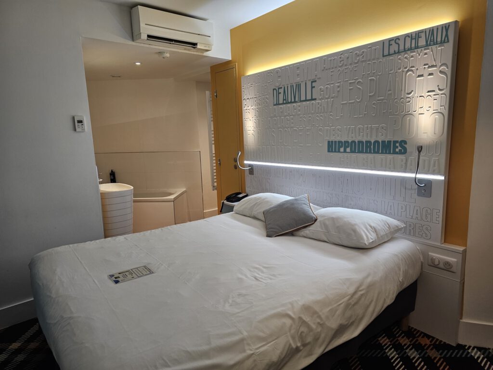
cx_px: 246
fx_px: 328
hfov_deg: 73.9
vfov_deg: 58.9
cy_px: 185
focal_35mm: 23
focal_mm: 6.3
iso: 100
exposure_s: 1/100
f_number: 1.7
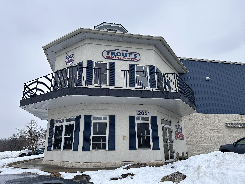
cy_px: 92
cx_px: 122
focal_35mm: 24
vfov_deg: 56.8
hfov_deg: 71.6
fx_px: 170
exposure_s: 1/1374
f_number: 1.78
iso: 80
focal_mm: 6.86
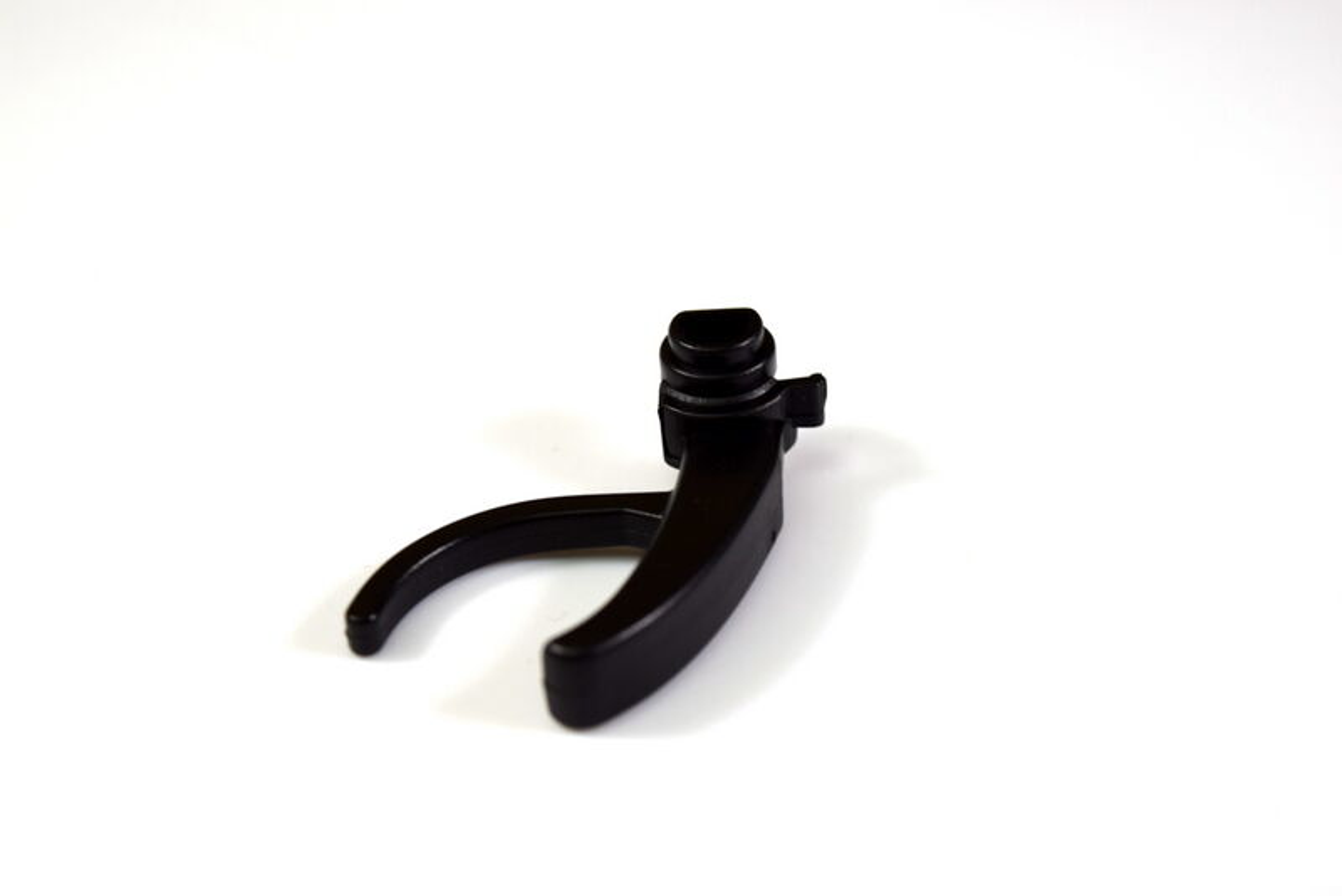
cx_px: 671
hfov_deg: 27.0
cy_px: 448
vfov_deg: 18.2
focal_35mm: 75
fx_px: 2797
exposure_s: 1/80
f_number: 5.6
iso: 100
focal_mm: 50
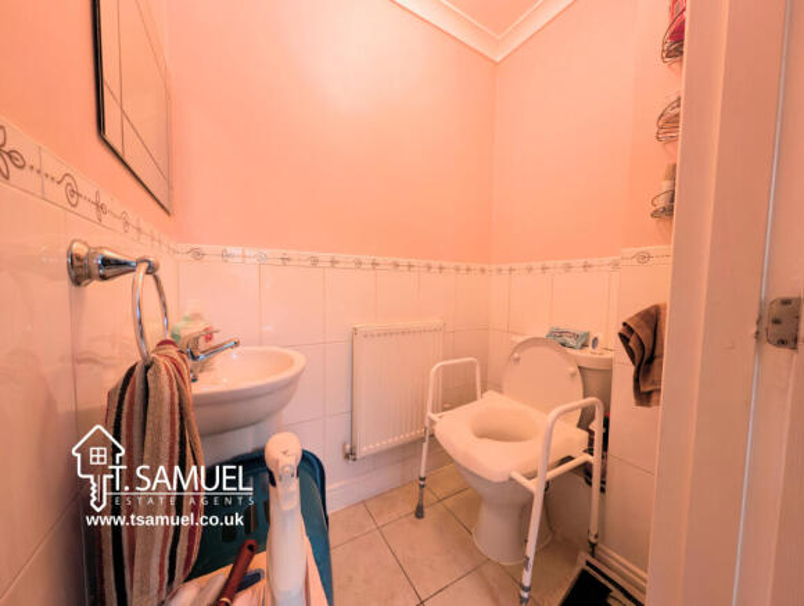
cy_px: 303
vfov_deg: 94.7
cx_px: 402
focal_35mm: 12
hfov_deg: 110.4
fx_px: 279
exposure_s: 1/20
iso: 37
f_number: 1.95
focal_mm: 2.23
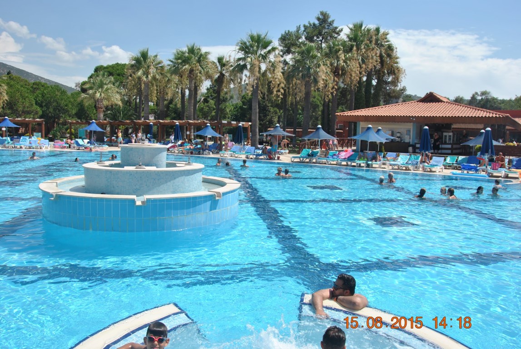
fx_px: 391
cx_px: 260
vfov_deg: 48.1
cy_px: 174
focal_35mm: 27
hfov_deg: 67.3
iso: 100
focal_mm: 18
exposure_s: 1/250
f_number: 8
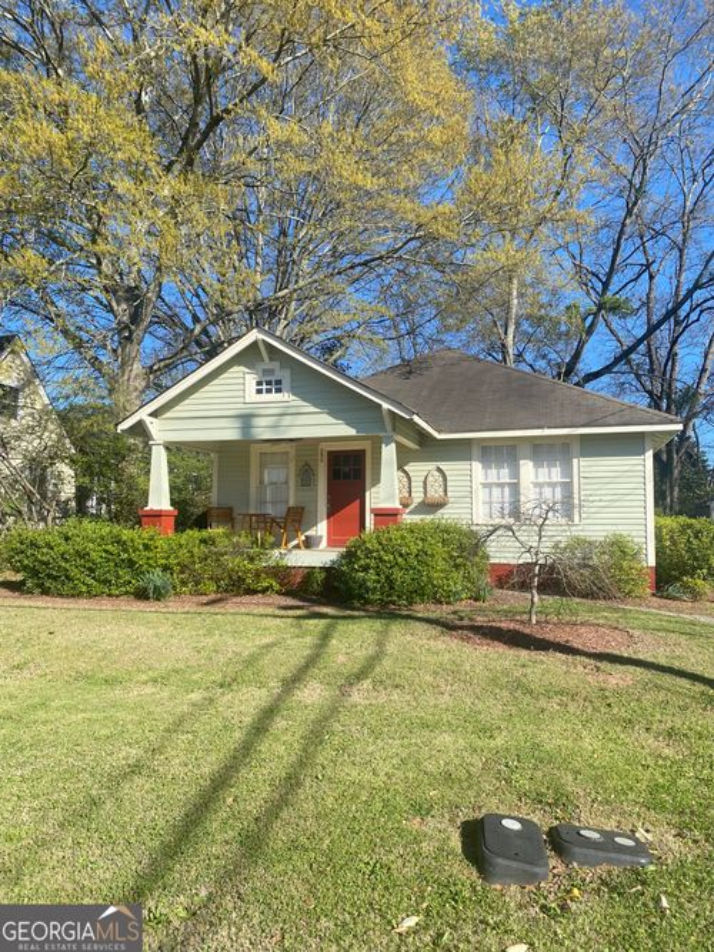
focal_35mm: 26
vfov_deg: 67.3
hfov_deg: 53.0
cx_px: 357
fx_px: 715
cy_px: 476
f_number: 1.8
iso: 32
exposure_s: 1/2105
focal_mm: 4.25
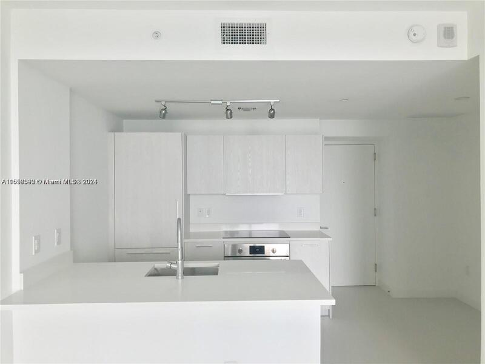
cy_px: 182
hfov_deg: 63.4
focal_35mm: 28
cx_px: 242
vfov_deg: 49.7
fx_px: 392
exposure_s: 1/120
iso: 32
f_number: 1.8
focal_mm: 3.99
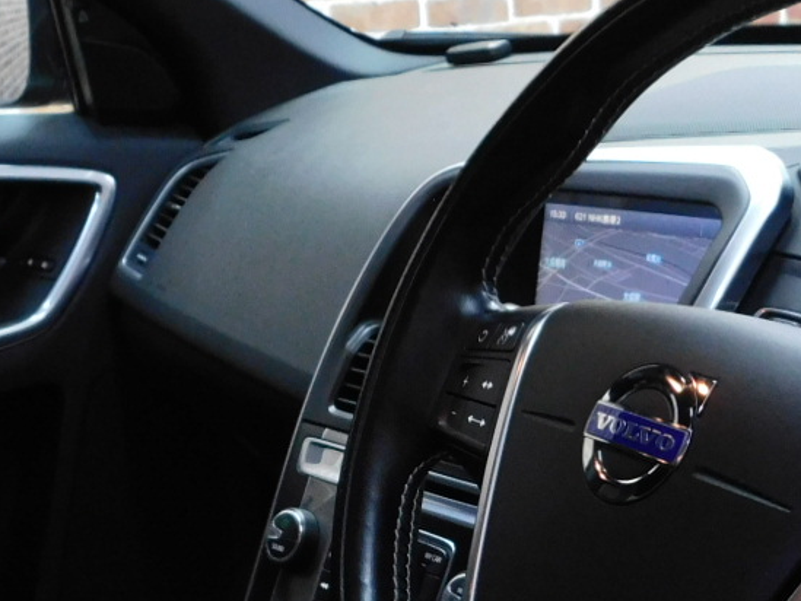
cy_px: 499
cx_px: 407
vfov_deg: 21.6
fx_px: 1551
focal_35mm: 67
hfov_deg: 29.0
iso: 400
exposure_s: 1/15
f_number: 3
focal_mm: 4
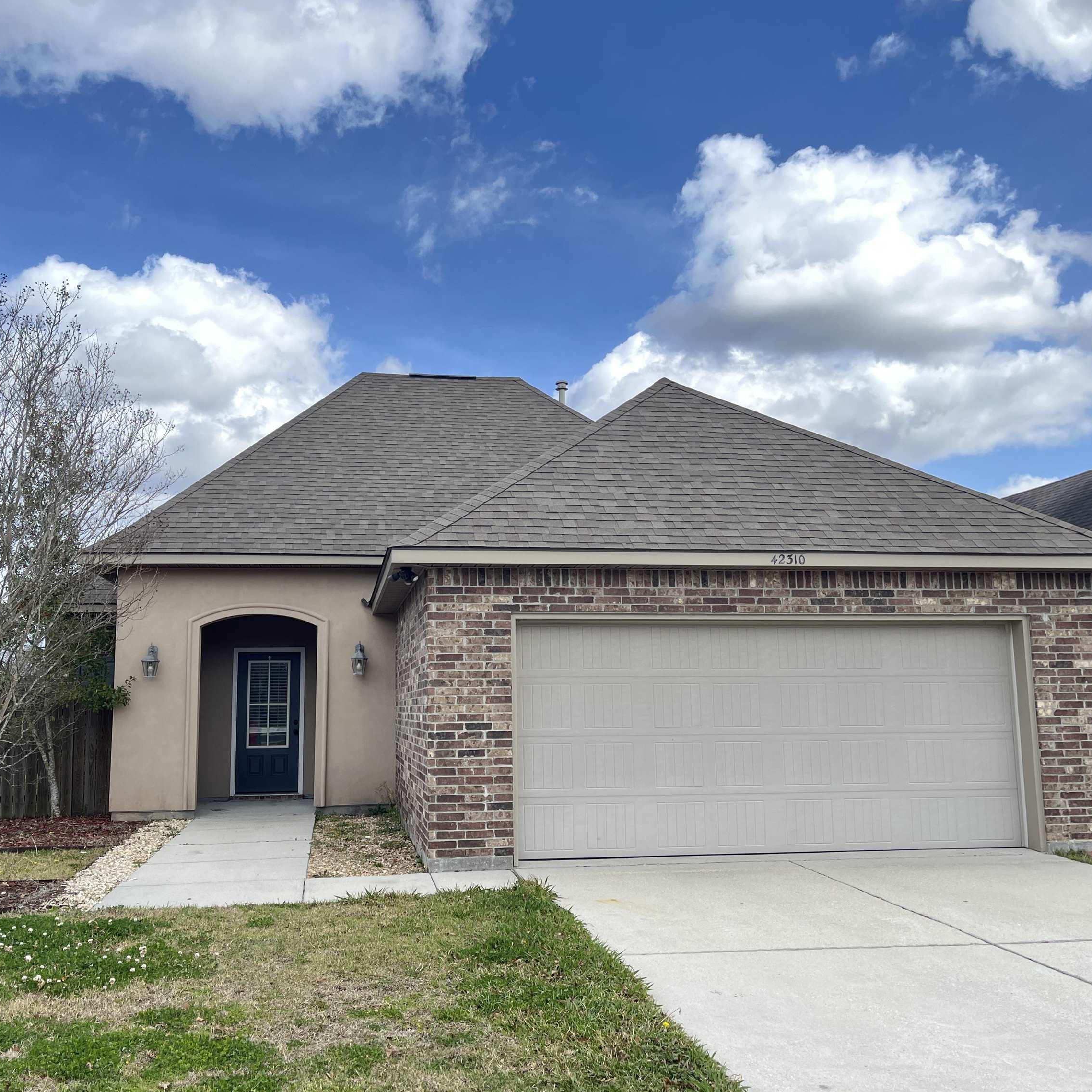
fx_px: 1106
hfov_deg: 52.4
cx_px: 484
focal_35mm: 31
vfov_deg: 52.5
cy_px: 544
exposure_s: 1/804
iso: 50
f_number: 1.6
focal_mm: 5.1
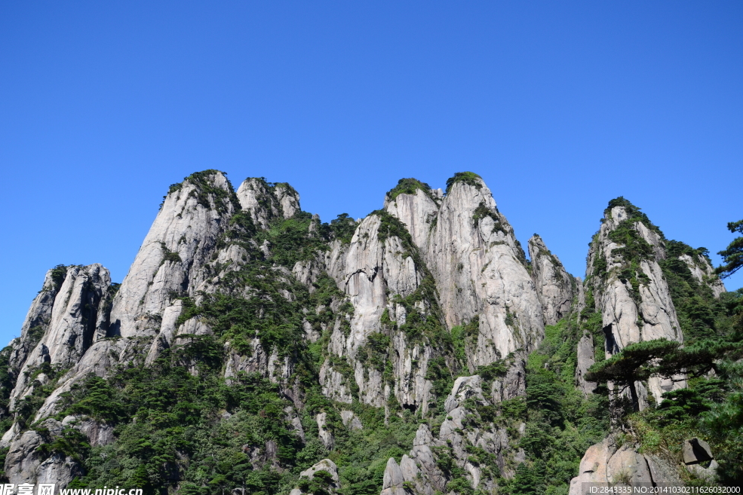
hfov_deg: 65.5
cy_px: 249
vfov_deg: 46.4
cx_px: 370
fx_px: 578
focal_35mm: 28
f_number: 5.6
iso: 250
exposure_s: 1/800
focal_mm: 18
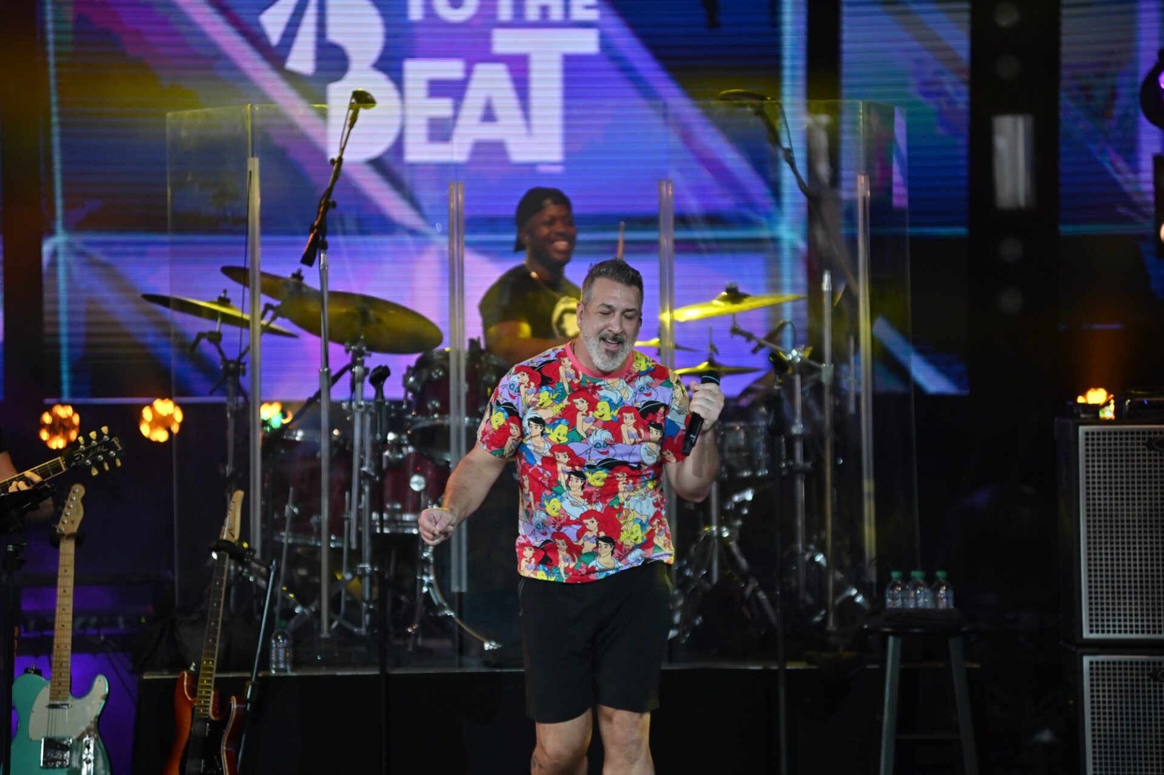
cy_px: 388
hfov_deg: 10.3
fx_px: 6463
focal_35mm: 200
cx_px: 582
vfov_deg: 6.9
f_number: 2.8
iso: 1600
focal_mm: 200
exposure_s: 1/5000
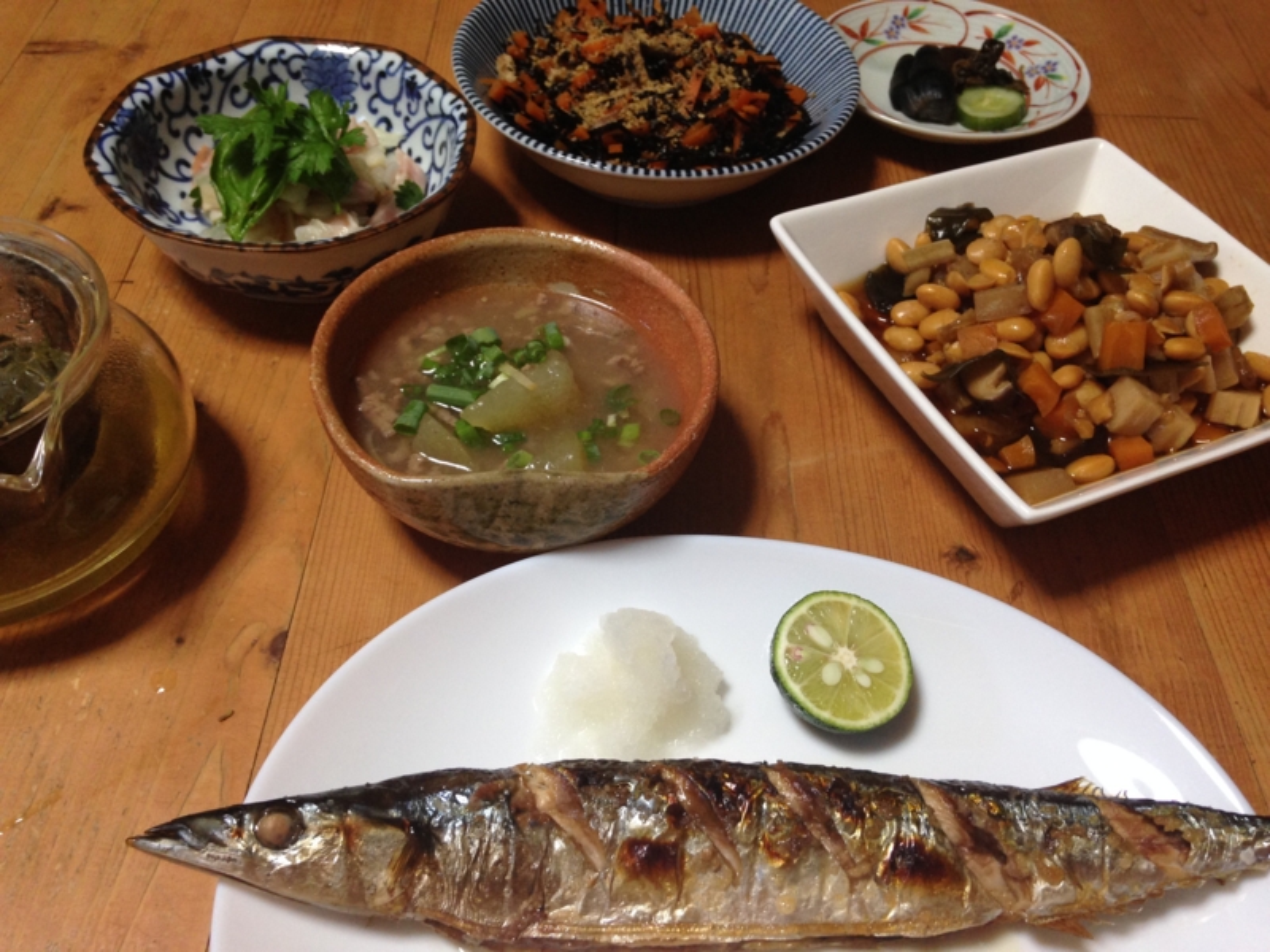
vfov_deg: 42.9
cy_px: 476
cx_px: 635
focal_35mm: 33
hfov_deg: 55.4
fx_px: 1211
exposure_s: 1/20
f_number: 2.4
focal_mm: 4.12
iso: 100
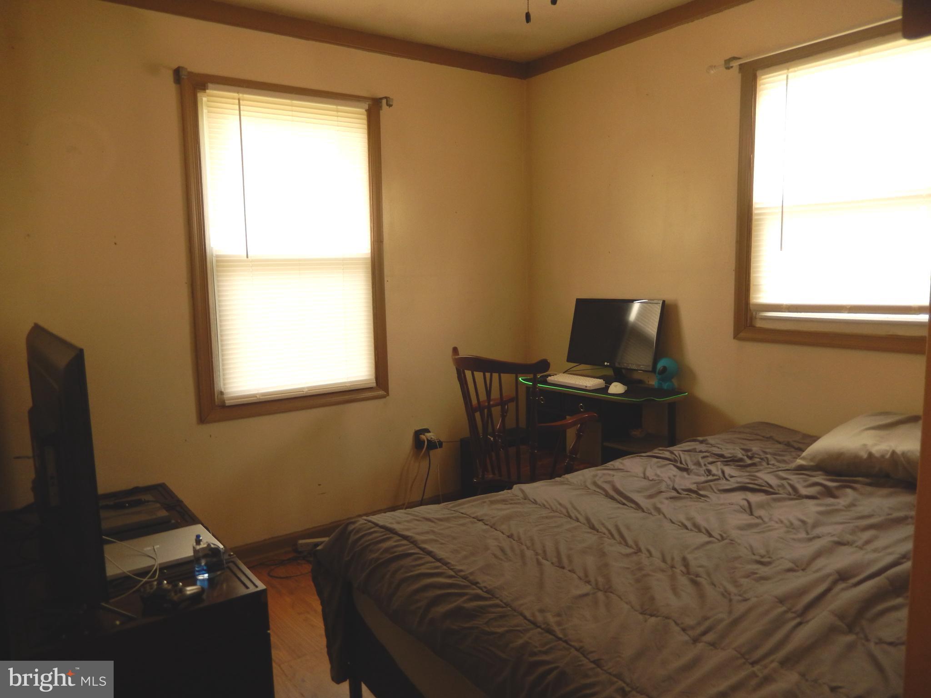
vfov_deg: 54.9
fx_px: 672
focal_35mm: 25
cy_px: 349
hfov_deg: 69.4
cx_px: 466
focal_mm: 4.5
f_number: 3.4
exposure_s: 1/30
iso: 160
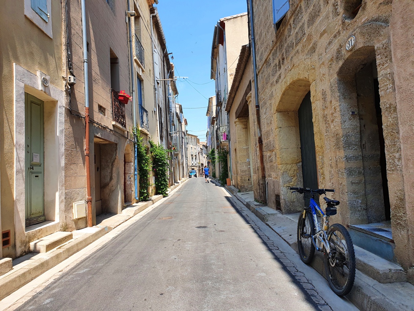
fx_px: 311
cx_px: 207
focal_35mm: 26
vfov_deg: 53.1
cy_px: 156
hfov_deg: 67.3
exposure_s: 1/806
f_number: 2.4
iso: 50
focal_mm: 4.32
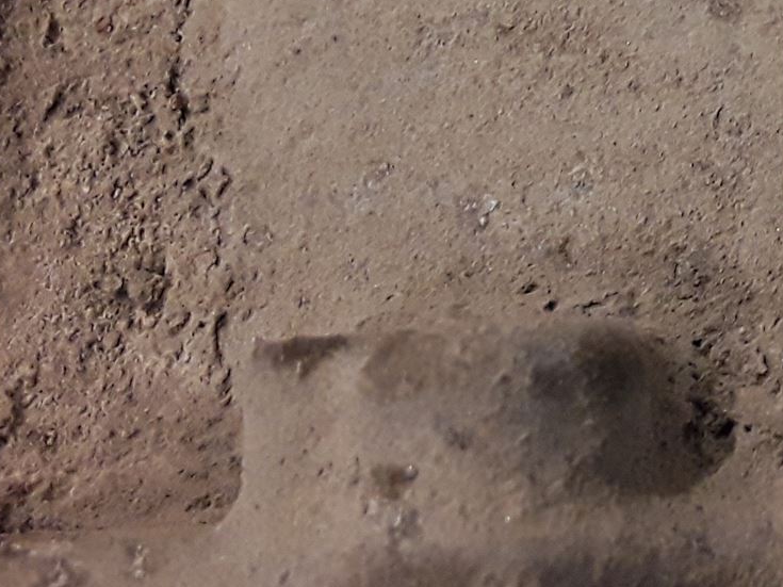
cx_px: 1014
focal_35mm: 78
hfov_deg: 22.4
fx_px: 1764
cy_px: 27
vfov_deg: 18.5
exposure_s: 1/50
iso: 160
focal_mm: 2.91
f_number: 1.9
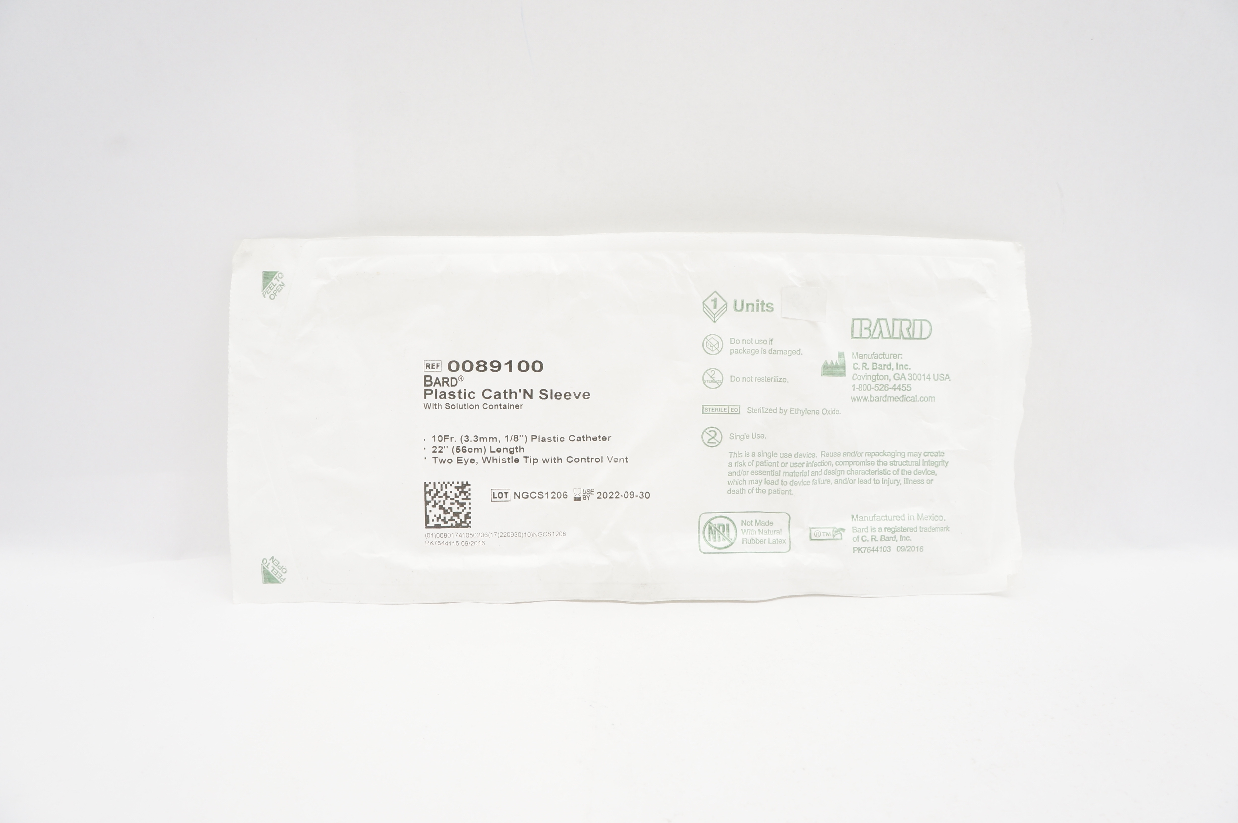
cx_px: 619
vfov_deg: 47.8
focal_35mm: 27
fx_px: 927
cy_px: 412
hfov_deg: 67.4
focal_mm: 18
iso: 400
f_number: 8
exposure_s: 1/30
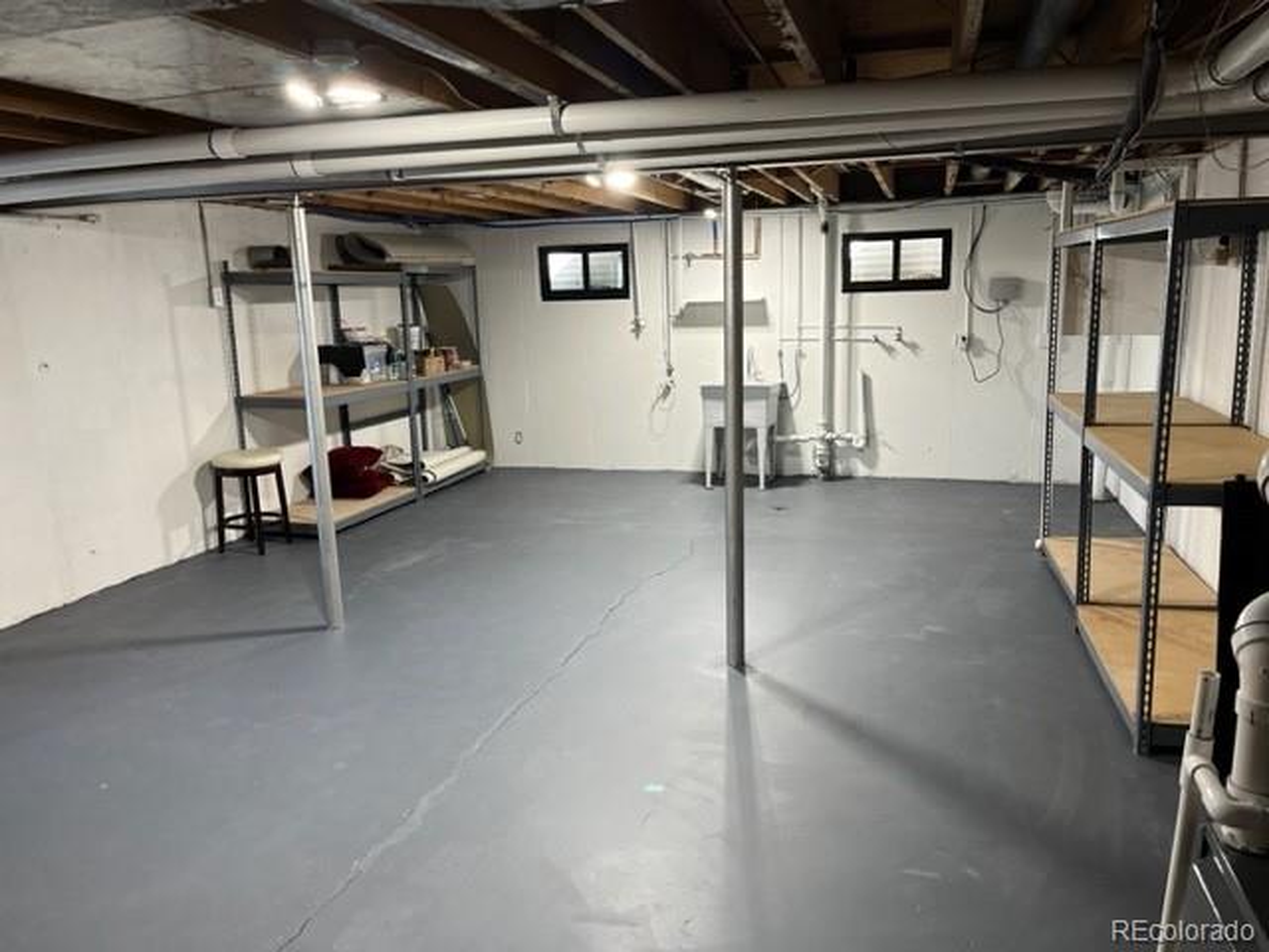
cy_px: 476
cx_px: 634
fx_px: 953
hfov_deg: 67.3
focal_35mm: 26
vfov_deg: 53.1
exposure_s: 1/120
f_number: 1.6
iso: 125
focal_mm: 5.1
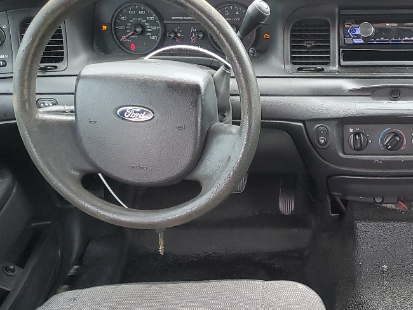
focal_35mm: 64
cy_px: 315
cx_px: 403
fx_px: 764
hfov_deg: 28.6
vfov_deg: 22.0
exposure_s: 1/120
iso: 71
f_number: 1.5
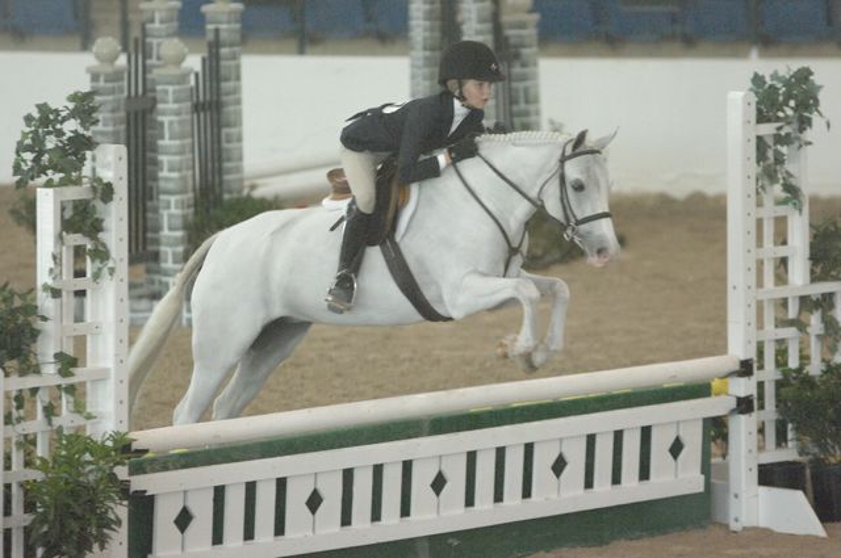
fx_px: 6999
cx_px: 420
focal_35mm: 300
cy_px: 279
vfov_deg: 4.6
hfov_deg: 6.9
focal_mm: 200
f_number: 2.8
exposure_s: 1/320
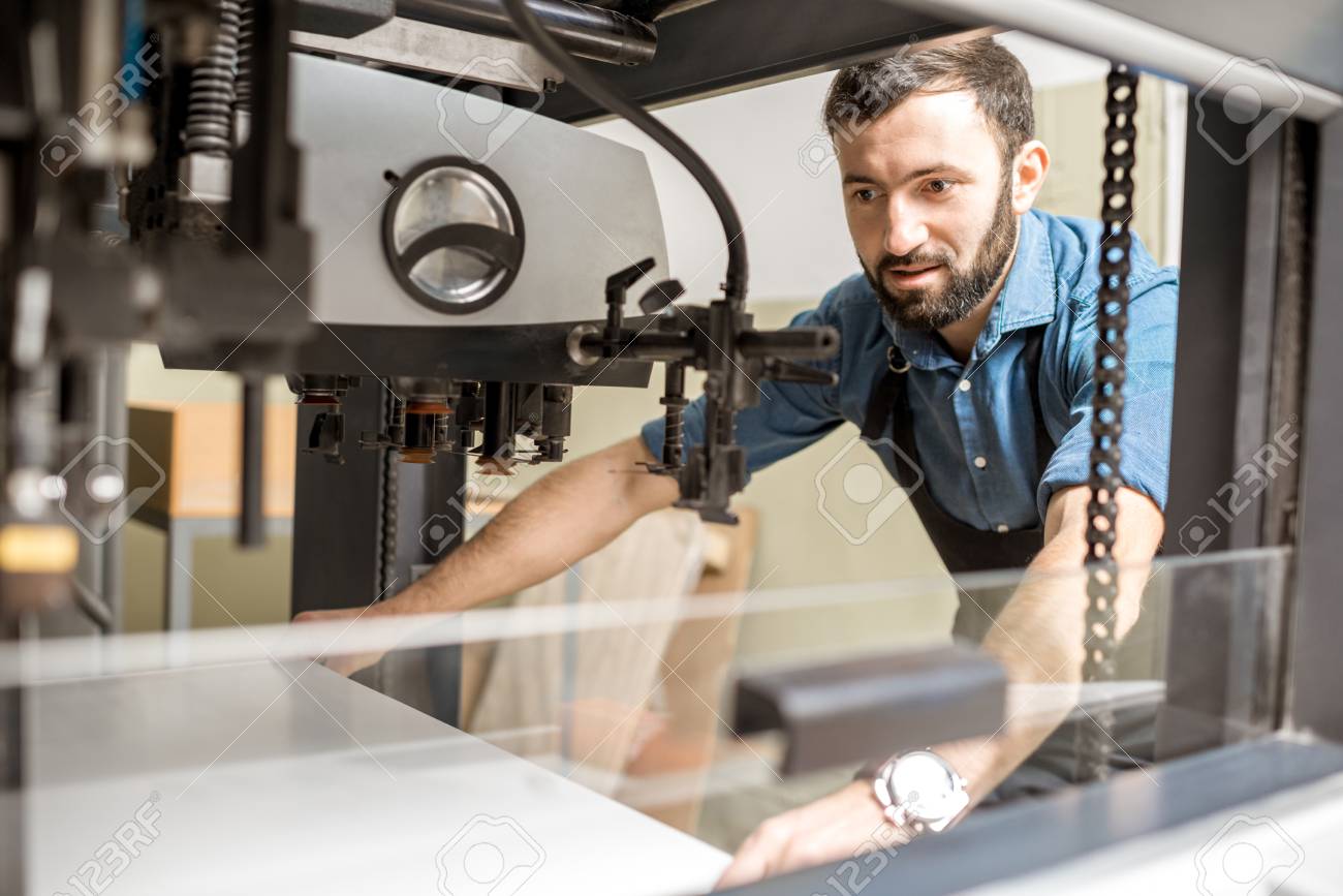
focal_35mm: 35
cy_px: 448
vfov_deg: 37.9
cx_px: 672
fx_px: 1306
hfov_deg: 54.4
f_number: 2.5
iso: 250
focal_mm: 35
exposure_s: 1/160
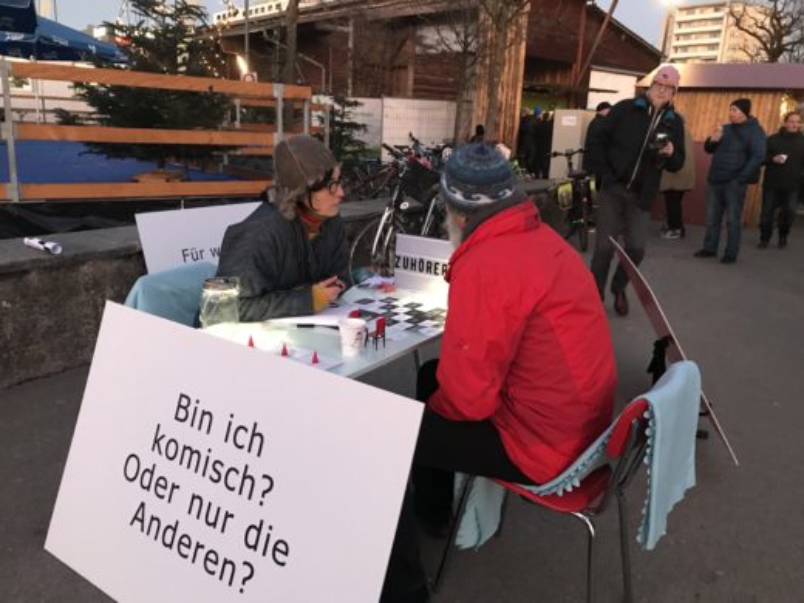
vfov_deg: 49.7
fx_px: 650
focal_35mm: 28
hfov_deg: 63.4
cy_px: 302
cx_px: 402
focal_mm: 3.99
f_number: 1.8
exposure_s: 1/7
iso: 100
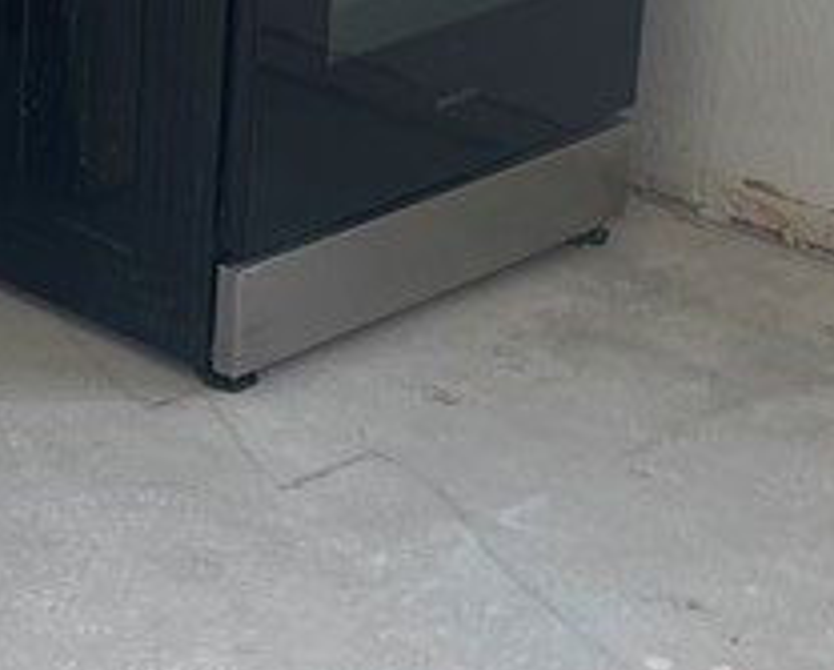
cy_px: -201
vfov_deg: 12.5
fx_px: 2966
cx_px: -465
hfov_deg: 14.7
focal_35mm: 120
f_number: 1.6
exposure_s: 1/121
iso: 40
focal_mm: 5.1
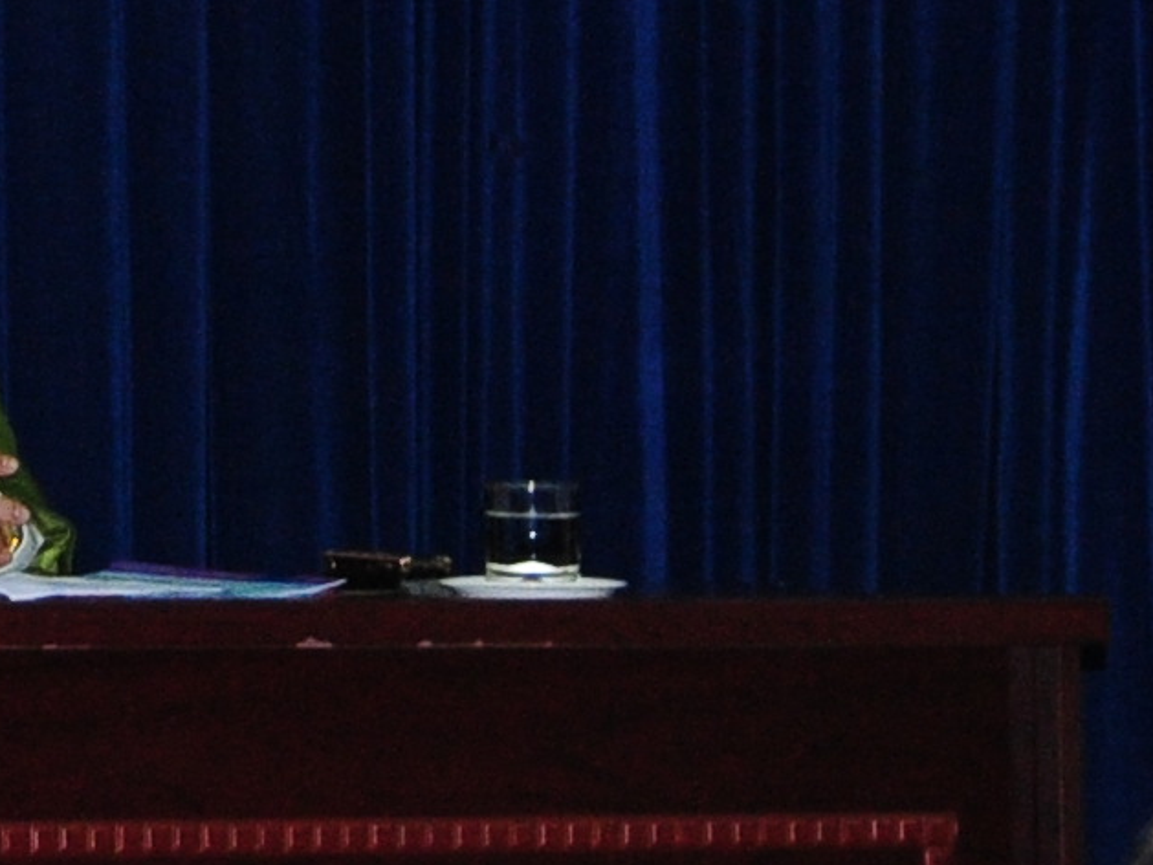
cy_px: -209
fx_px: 12426
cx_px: -1809
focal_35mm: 373
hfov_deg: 5.1
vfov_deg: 4.0
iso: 800
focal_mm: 38
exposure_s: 1/60
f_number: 5
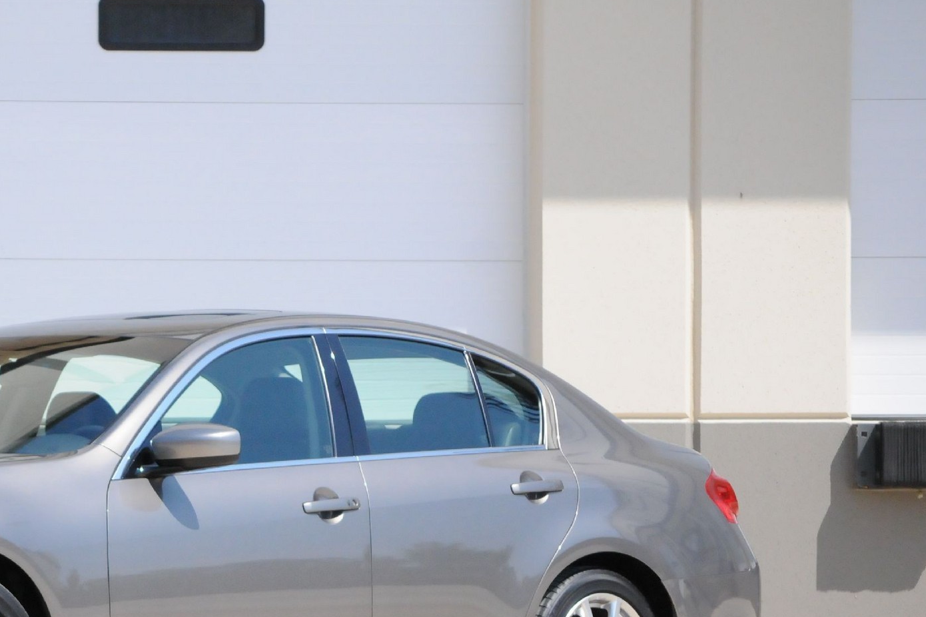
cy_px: 527
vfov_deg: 5.5
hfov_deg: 8.3
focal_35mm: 248
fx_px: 6377
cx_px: 96
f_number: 5.6
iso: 2000
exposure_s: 1/8000
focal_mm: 92
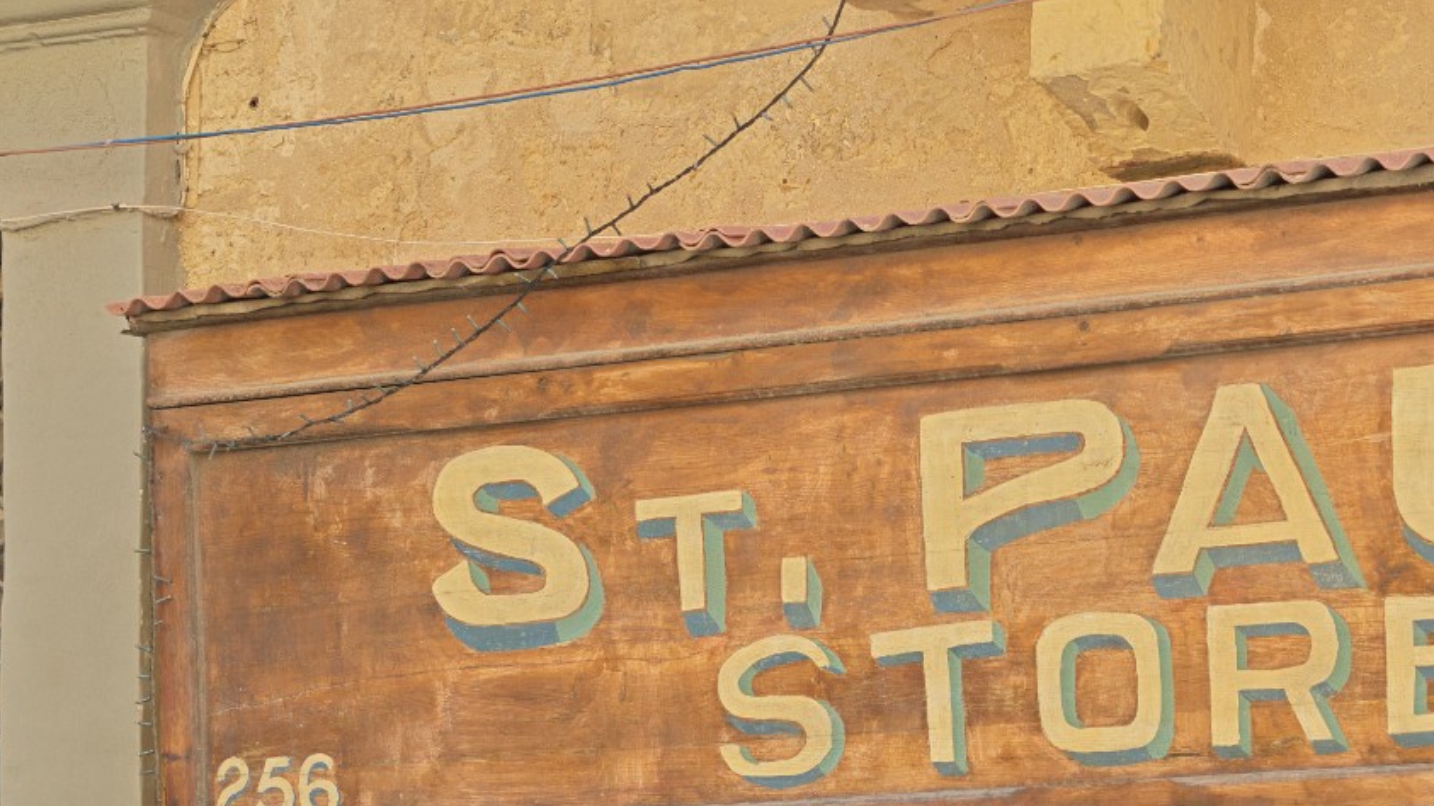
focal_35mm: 135
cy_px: 1297
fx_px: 5133
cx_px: 946
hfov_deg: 15.9
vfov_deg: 8.7
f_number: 2.8
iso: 400
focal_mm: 65
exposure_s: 1/350
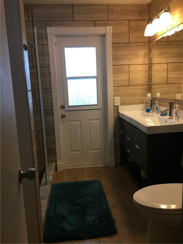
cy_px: 122
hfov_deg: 48.2
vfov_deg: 61.7
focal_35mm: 29
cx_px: 92
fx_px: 204
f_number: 2.2
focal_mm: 4.15
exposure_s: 1/30
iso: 64
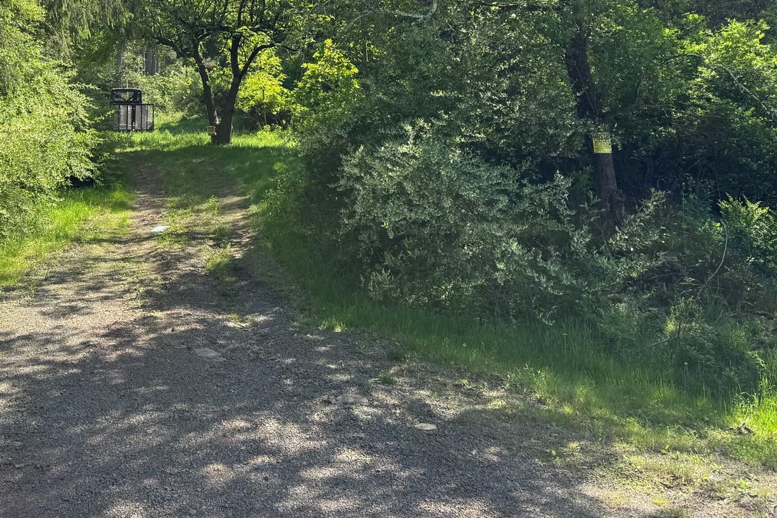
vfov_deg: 30.3
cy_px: 35
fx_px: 906
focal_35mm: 42
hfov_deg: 45.6
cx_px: 247
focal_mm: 6.76
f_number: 1.78
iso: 80
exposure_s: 1/1560
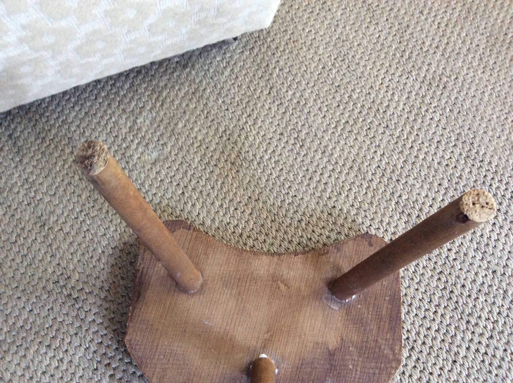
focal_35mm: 32
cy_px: 192
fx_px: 474
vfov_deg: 44.1
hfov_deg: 56.9
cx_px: 256
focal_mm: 3.3
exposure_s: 1/25
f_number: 2.4
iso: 200
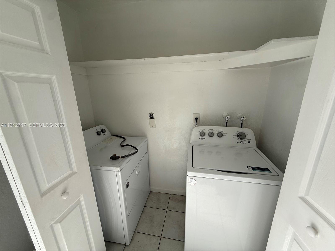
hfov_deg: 102.1
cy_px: 126
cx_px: 168
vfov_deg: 85.7
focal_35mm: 14
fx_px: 135
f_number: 2.2
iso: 64
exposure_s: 1/120
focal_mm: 2.22
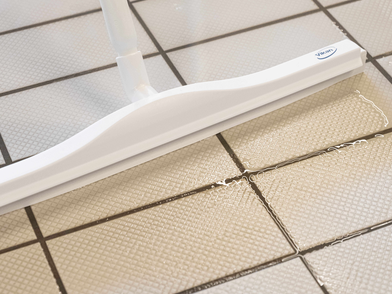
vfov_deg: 18.7
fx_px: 895
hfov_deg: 24.6
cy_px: 129
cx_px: 134
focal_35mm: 79
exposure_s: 1/125
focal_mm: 64
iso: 1000
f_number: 4
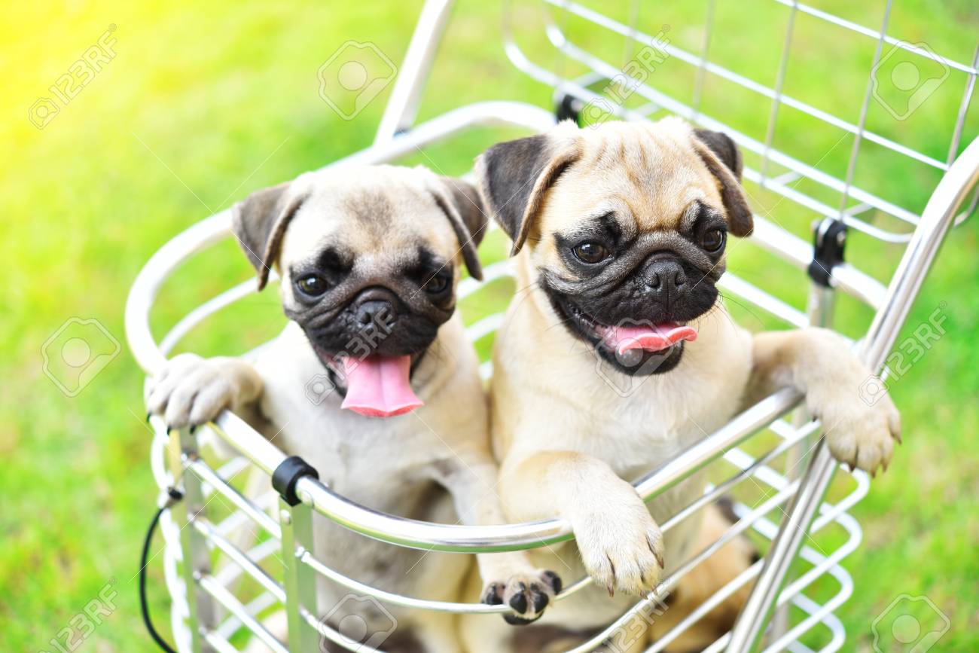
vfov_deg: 22.6
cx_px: 490
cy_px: 326
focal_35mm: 60
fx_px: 1632
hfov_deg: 33.4
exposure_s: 1/400
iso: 200
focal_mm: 60
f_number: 3.5
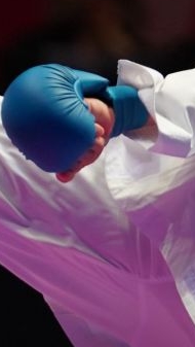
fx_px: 8158
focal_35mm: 889
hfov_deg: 1.4
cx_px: 80
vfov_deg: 2.4
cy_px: 158
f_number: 2.8
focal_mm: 159
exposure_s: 1/1000
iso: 1600
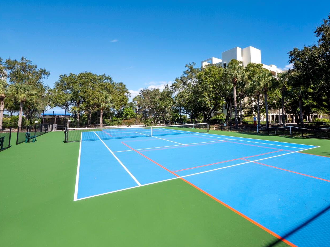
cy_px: 102
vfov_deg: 71.0
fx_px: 172
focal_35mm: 18
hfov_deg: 86.4
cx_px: 201
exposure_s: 1/320
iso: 200
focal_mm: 7
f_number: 8
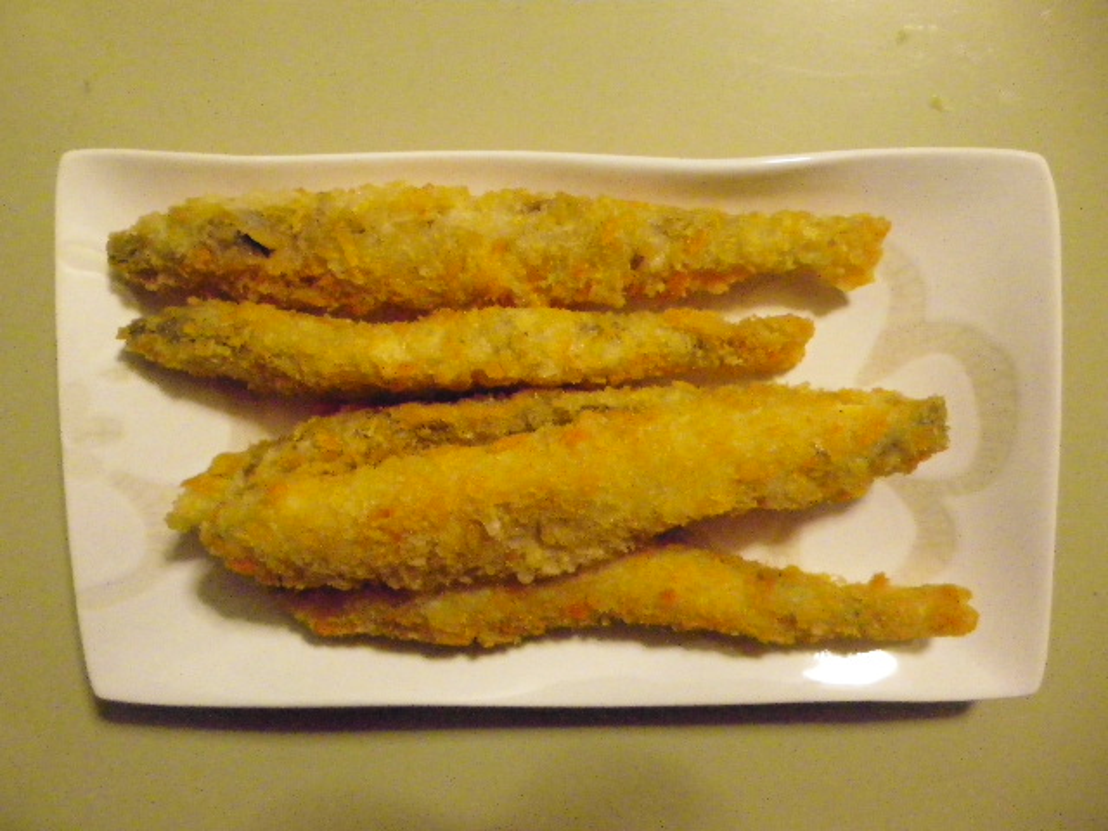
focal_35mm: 28
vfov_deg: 49.7
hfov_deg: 63.4
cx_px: 554
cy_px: 416
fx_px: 896
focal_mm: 4.9
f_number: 2.6
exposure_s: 1/25
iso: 800
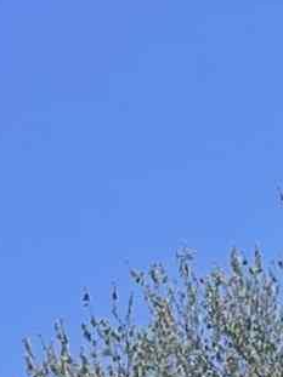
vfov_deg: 6.7
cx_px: 1178
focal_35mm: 257
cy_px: 1295
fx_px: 2803
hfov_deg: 5.1
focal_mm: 4.2
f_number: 1.6
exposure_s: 1/2747
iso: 32
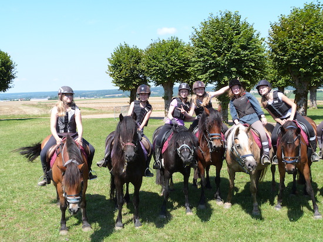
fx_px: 355
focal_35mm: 38
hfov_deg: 49.0
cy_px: 121
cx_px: 162
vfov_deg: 37.7
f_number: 5
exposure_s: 1/250
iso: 125
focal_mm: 6.7
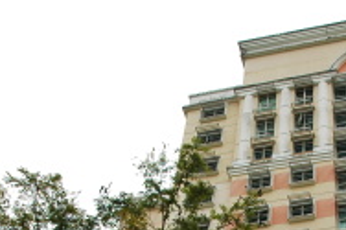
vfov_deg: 16.1
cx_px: 237
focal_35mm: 79
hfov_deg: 25.5
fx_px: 759
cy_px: 319
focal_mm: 18
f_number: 6.3
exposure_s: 1/400
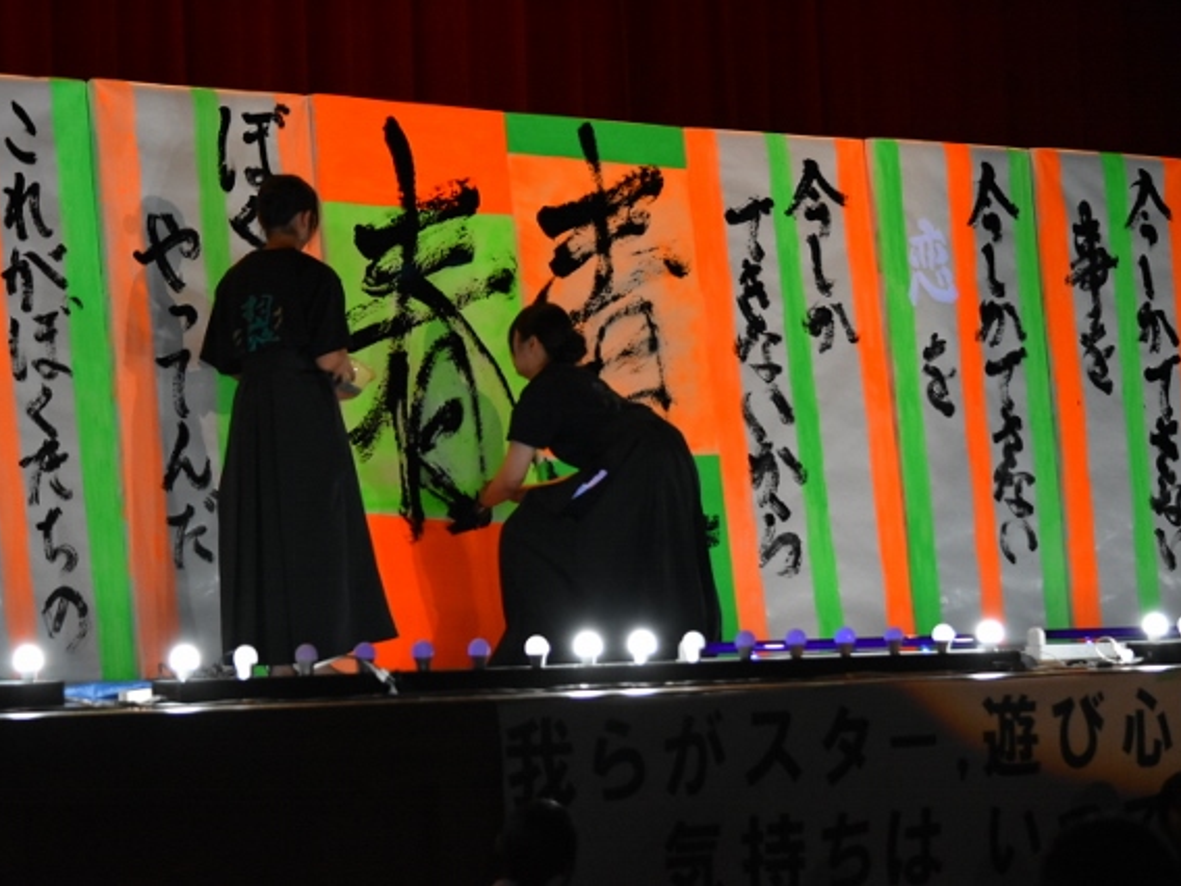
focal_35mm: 140
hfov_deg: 14.1
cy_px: 443
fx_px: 4776
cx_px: 528
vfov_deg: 10.6
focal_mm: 86
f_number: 4.5
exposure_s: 1/200
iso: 3200
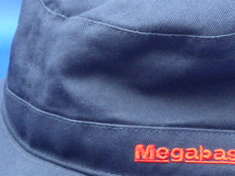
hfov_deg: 24.6
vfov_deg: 18.9
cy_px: 108
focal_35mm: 78
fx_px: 530
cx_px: 183
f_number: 2.3
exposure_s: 1/45
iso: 800
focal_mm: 5.5
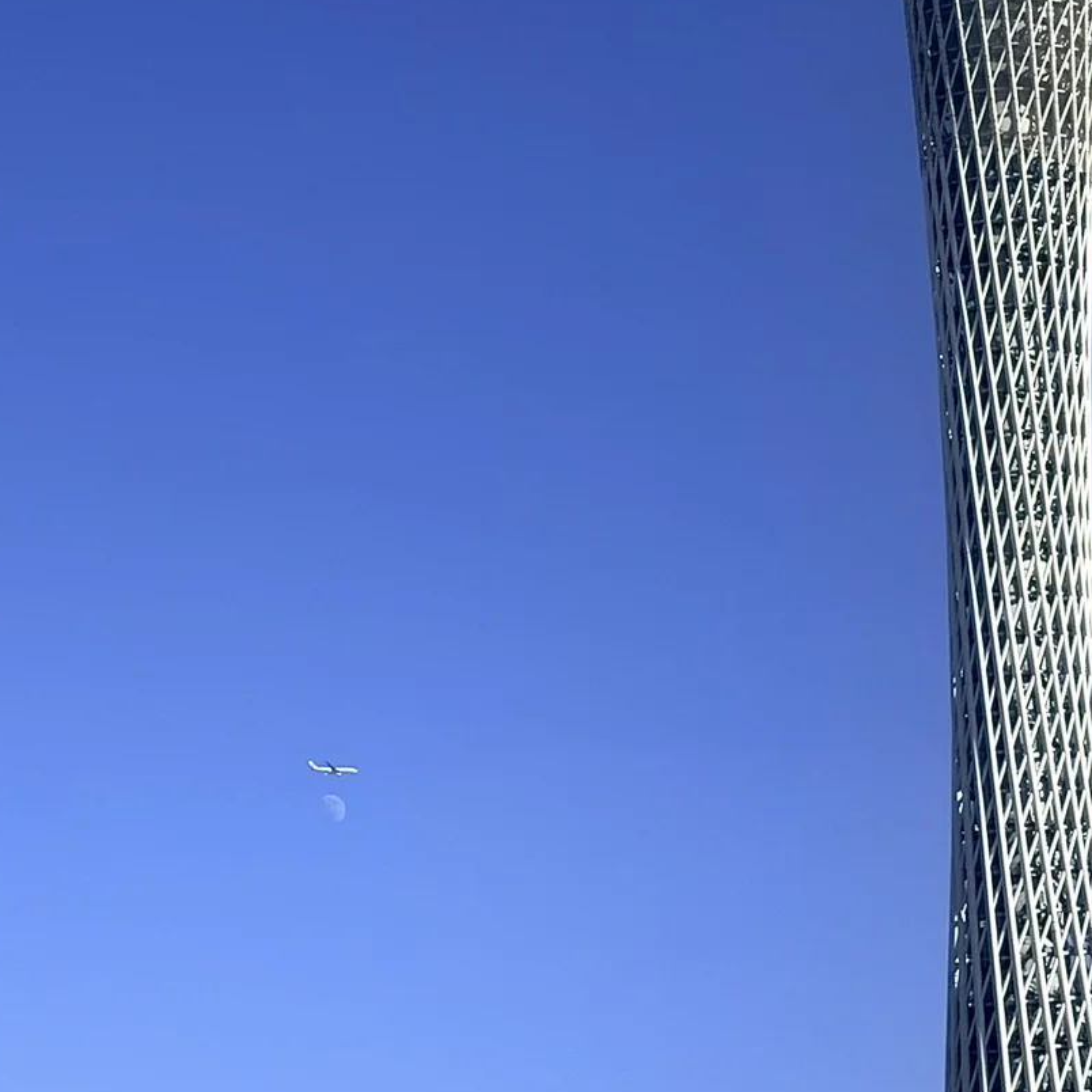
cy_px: 265
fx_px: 2712
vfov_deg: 22.5
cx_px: 584
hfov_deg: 22.8
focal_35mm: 76
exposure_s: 1/5587
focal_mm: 6.76
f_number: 1.78
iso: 64
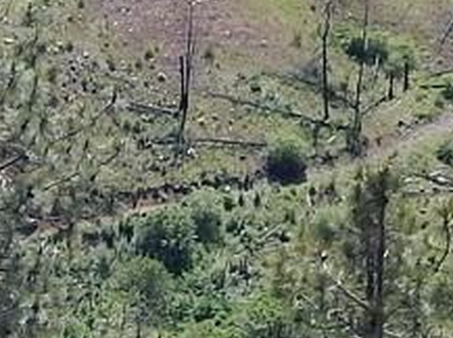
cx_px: 148
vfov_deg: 6.4
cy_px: 373
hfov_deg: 8.7
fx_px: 2992
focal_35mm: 229
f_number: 3.2
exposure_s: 1/800
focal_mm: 5.6
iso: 125
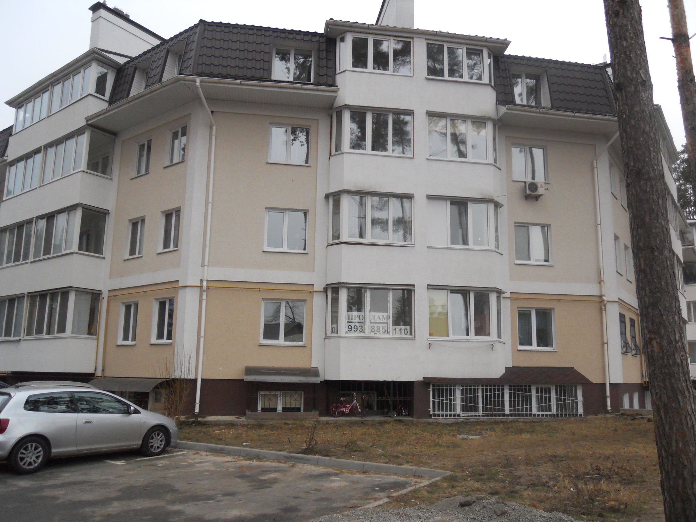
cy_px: 261
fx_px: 563
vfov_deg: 49.7
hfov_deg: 63.4
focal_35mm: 28
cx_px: 348
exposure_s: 1/250
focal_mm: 5
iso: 400
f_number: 2.7
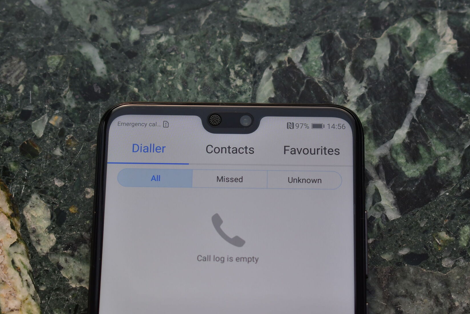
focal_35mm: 96
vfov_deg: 14.2
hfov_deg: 21.2
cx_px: 242
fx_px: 1253
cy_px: 161
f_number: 7.1
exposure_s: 1/200
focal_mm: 55
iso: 400
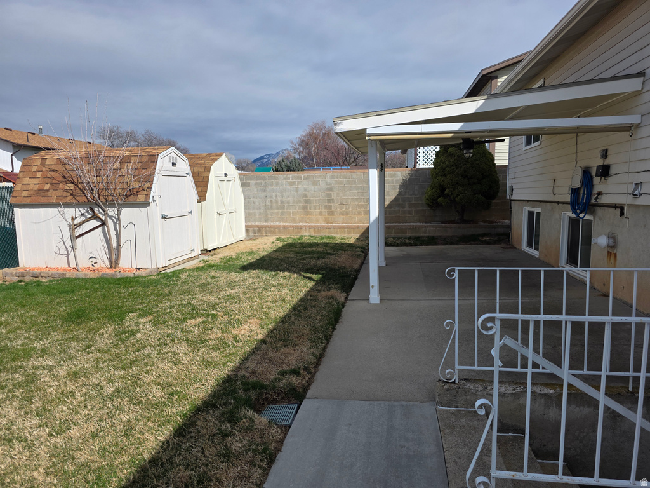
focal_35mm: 23
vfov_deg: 58.9
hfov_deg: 73.9
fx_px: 432
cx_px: 325
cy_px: 244
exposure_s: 1/7944
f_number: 1.7
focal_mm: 6.3
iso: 80
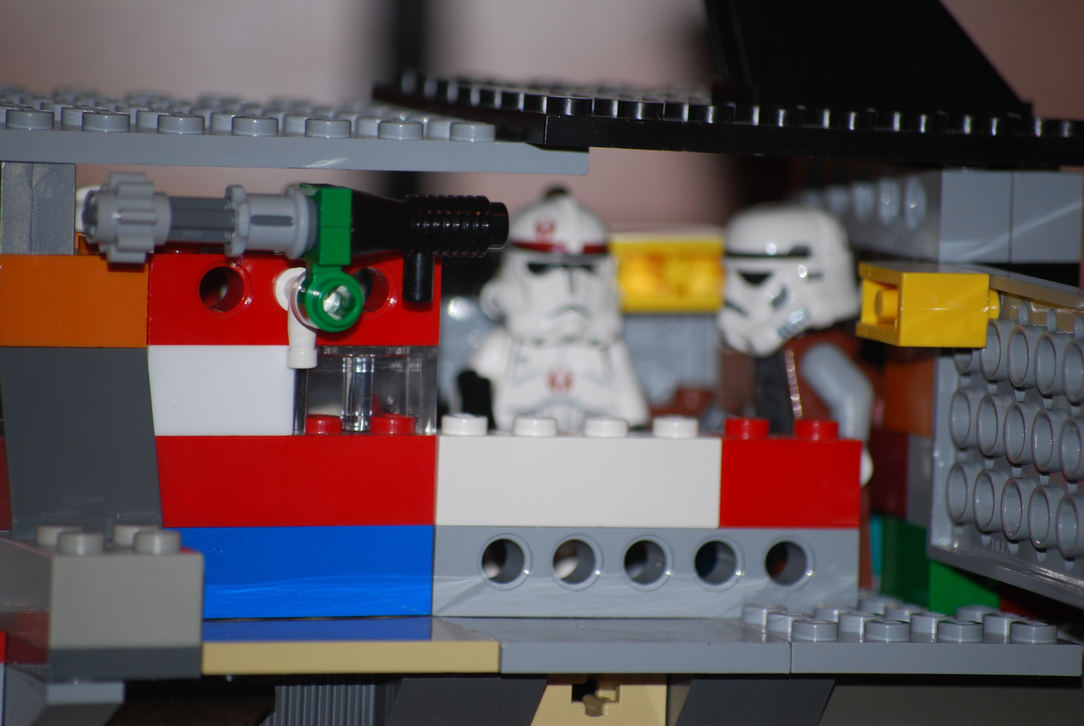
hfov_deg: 7.8
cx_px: 542
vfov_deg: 5.3
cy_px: 363
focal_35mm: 262
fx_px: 7914
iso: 200
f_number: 5.6
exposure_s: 1/60
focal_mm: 175
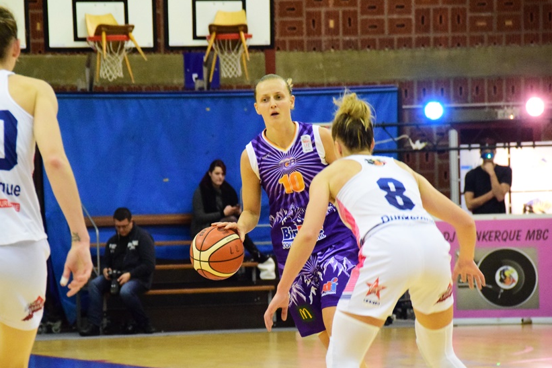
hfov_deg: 9.0
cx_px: 233
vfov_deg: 6.0
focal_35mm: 228
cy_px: 206
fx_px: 3495
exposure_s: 1/250
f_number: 8
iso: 8000
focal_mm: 130
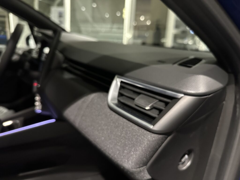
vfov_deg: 56.8
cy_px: 90
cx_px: 120
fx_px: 166
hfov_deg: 71.6
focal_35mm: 24
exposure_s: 1/35
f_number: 1.78
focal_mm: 6.86
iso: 1000
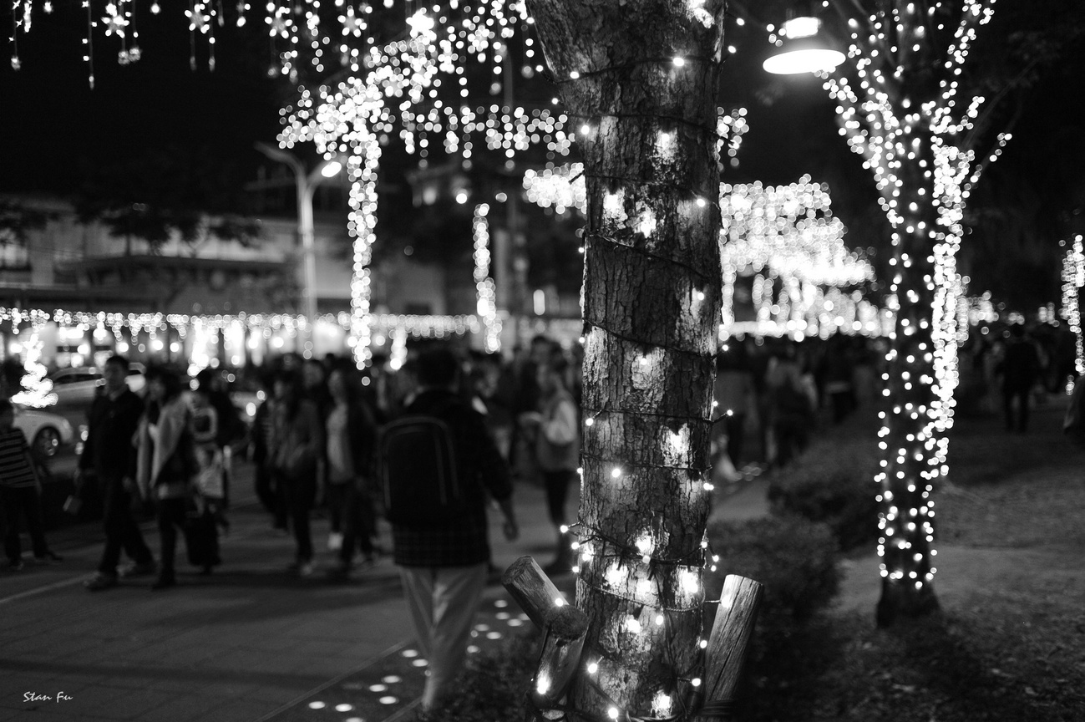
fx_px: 1054
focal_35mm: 35
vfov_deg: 37.8
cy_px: 361
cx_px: 542
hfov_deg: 54.5
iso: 1250
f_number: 2.2
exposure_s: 1/100
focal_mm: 35
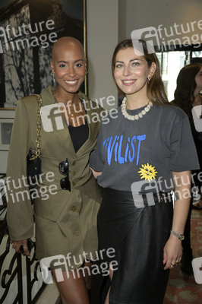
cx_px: 101
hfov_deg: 33.3
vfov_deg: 48.5
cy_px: 152
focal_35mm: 40
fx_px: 337
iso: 2000
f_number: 6.3
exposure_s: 1/60
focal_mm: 40
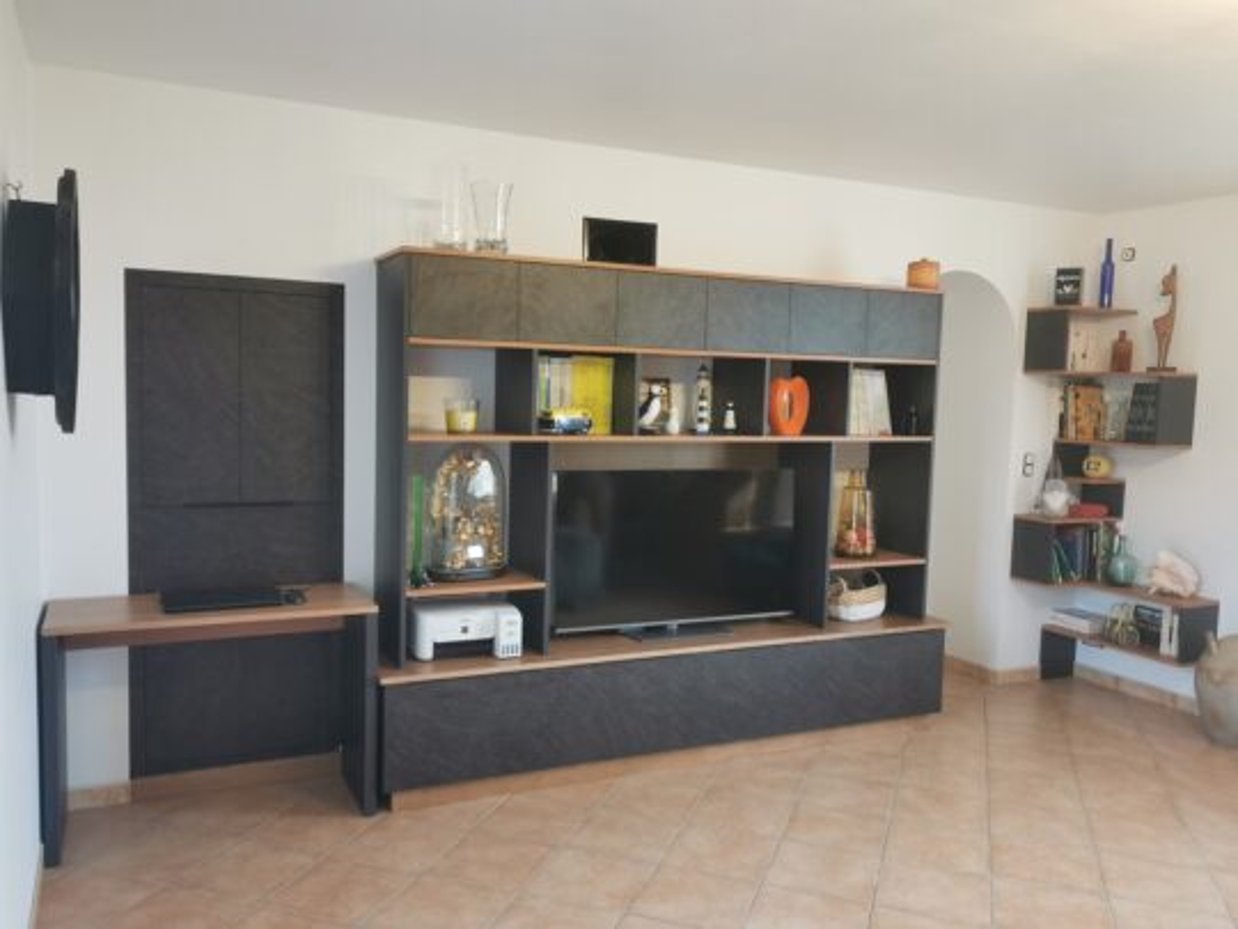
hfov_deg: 61.7
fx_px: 1037
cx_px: 619
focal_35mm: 29
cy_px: 464
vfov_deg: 48.2
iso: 320
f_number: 1.8
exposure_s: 1/50
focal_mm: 5.58
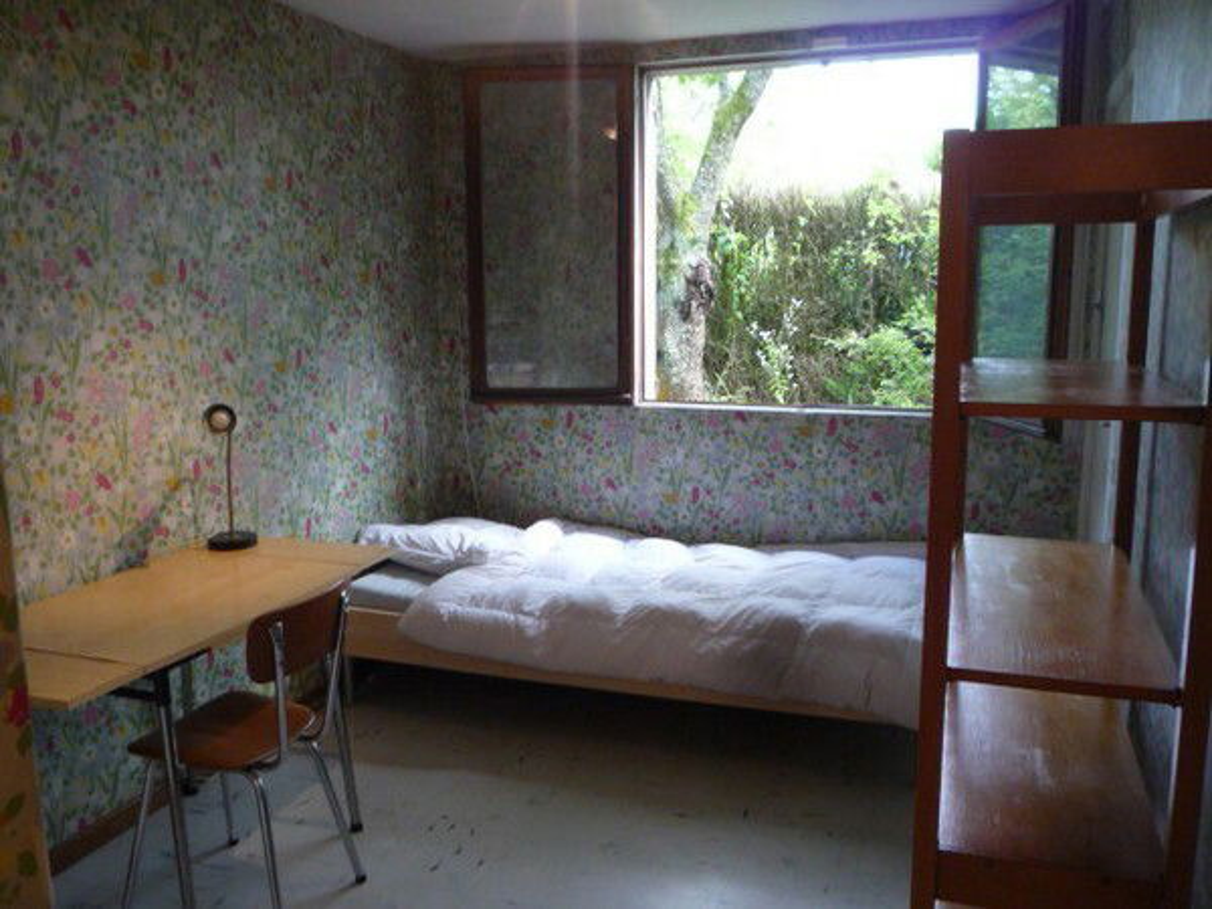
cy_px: 454
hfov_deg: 60.0
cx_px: 606
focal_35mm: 30
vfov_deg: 46.8
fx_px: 1050
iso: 320
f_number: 3.3
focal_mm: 5.2
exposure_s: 1/30
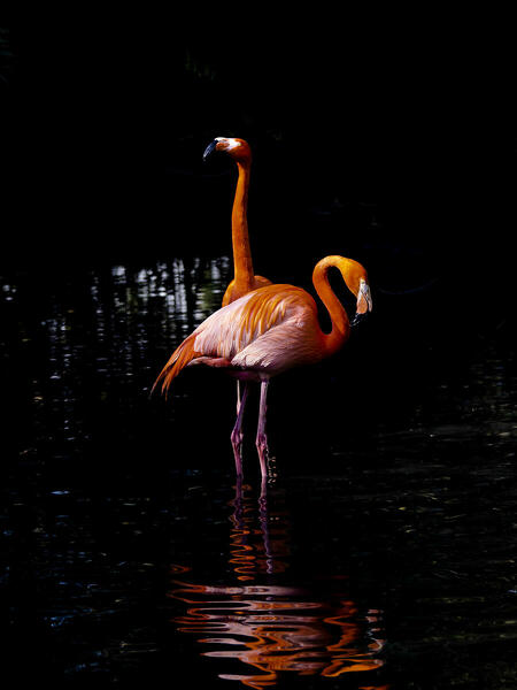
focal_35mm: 200
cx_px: 258
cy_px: 345
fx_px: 3983
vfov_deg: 9.9
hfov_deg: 7.4
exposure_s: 1/400
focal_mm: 100
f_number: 4
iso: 400
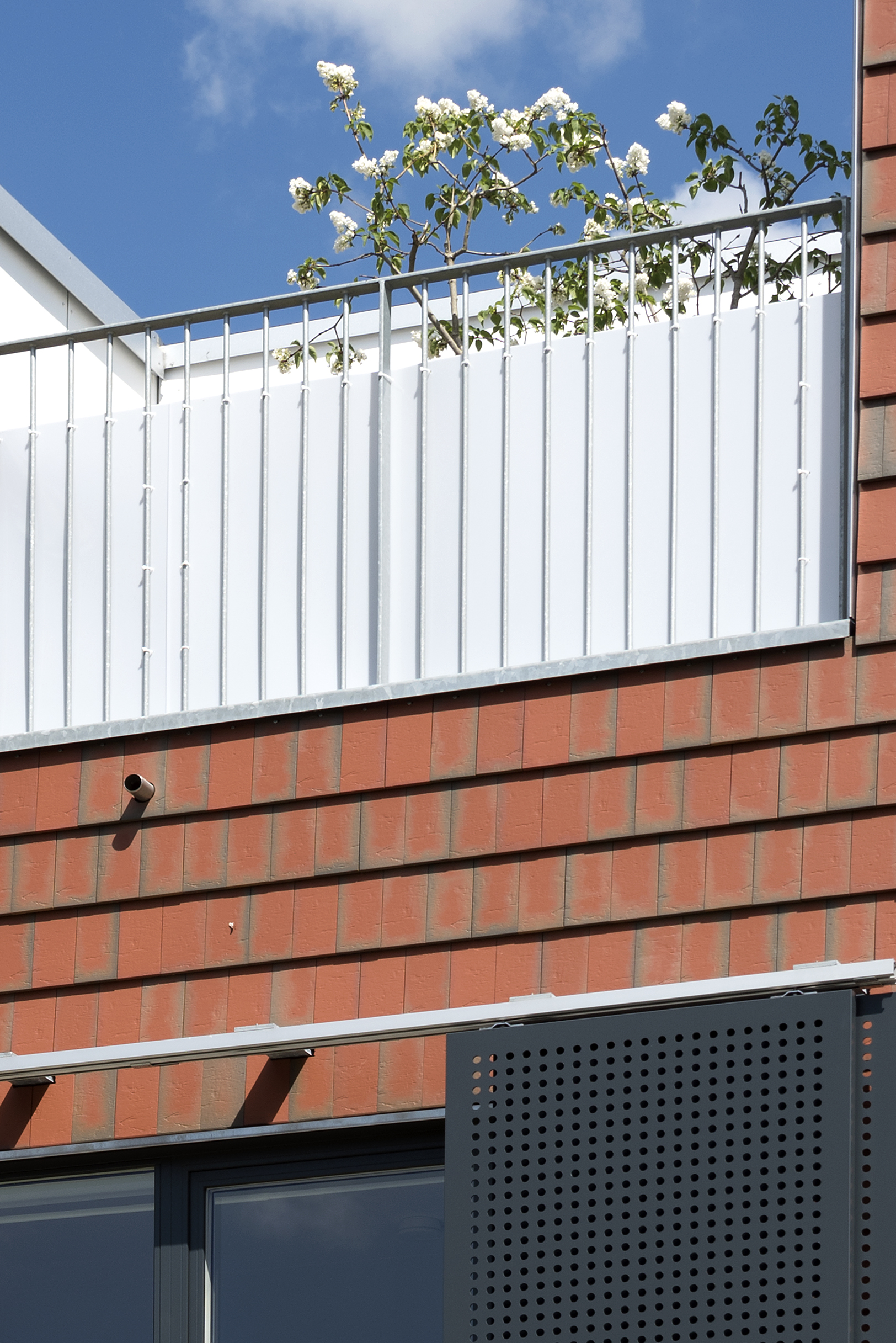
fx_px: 4513
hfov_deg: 11.3
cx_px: 238
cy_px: 1166
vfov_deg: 16.7
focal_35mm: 121
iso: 80
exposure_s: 1/160
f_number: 9
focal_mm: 40
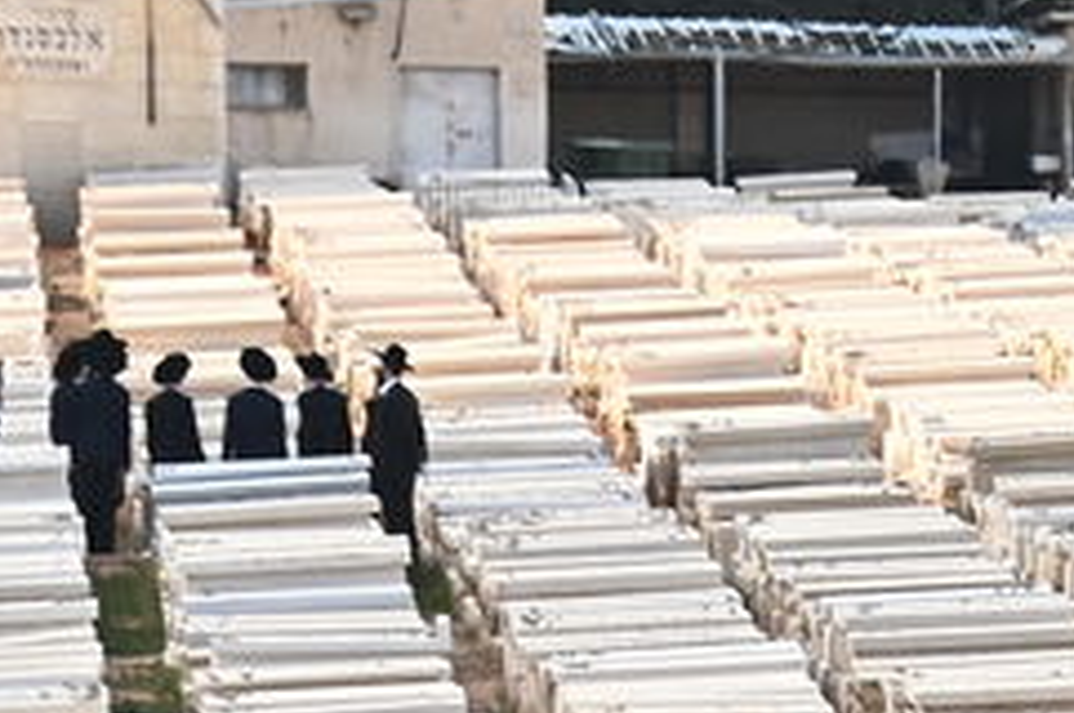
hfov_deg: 3.5
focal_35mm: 581
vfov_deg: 2.3
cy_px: 1979
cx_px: 1364
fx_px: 17310
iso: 320
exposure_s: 1/200
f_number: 10
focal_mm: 100
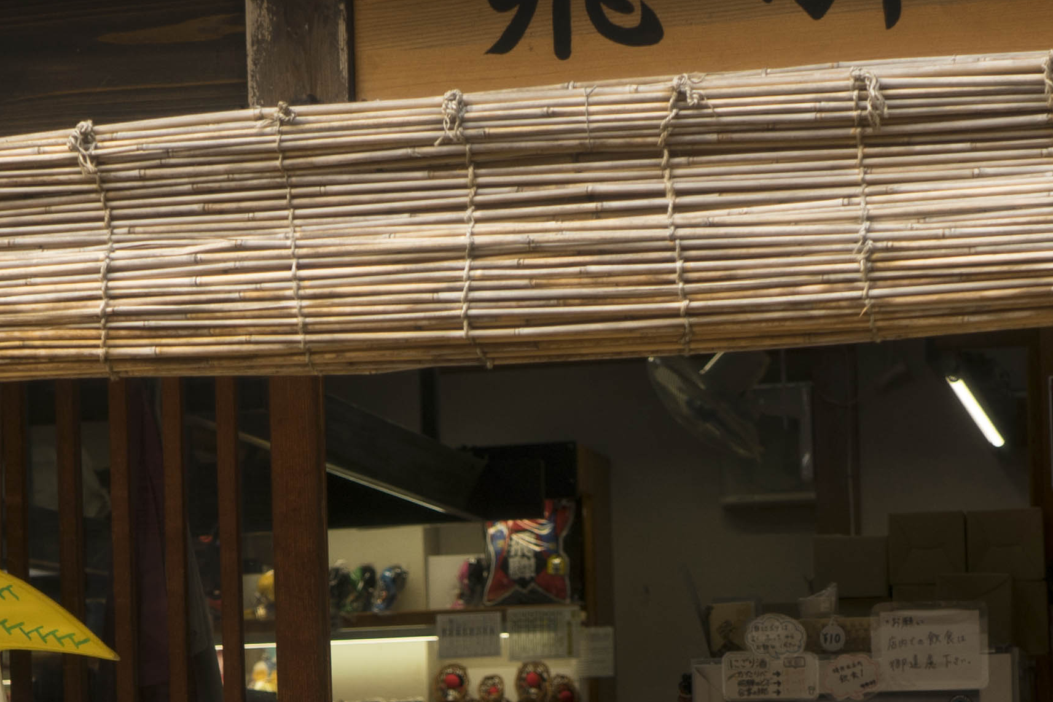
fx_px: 2867
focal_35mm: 98
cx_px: 539
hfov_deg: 20.8
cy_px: 891
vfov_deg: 13.5
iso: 200
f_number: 3.5
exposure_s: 1/400
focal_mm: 28
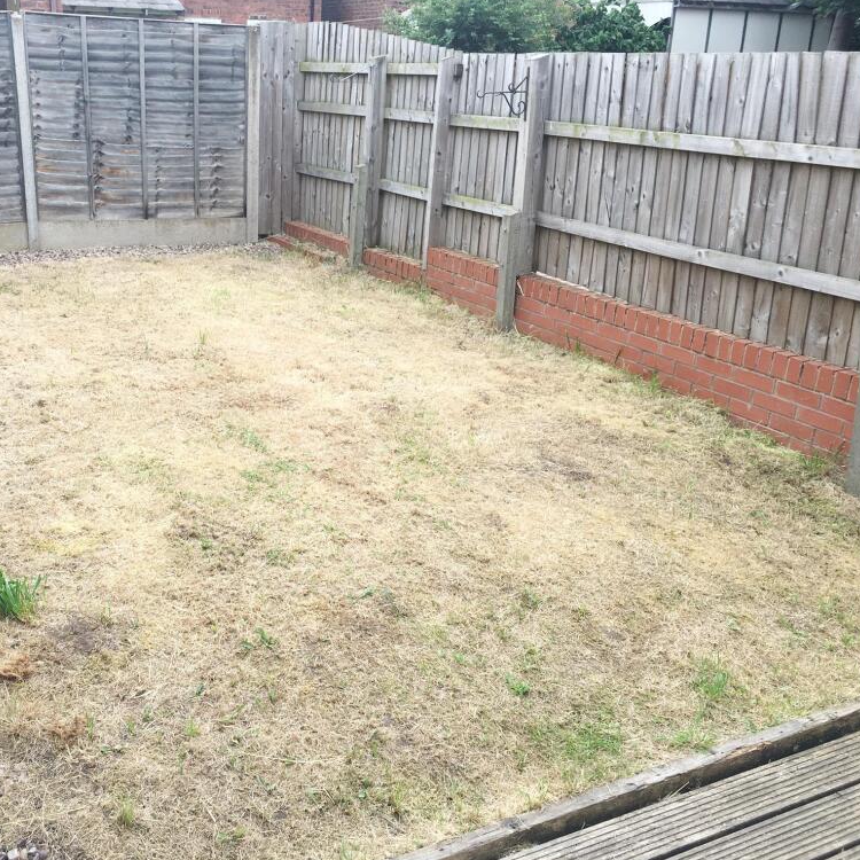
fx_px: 984
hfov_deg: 46.5
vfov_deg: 47.2
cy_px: 429
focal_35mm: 35
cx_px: 286
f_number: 2.2
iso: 25
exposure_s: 1/114
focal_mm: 4.15
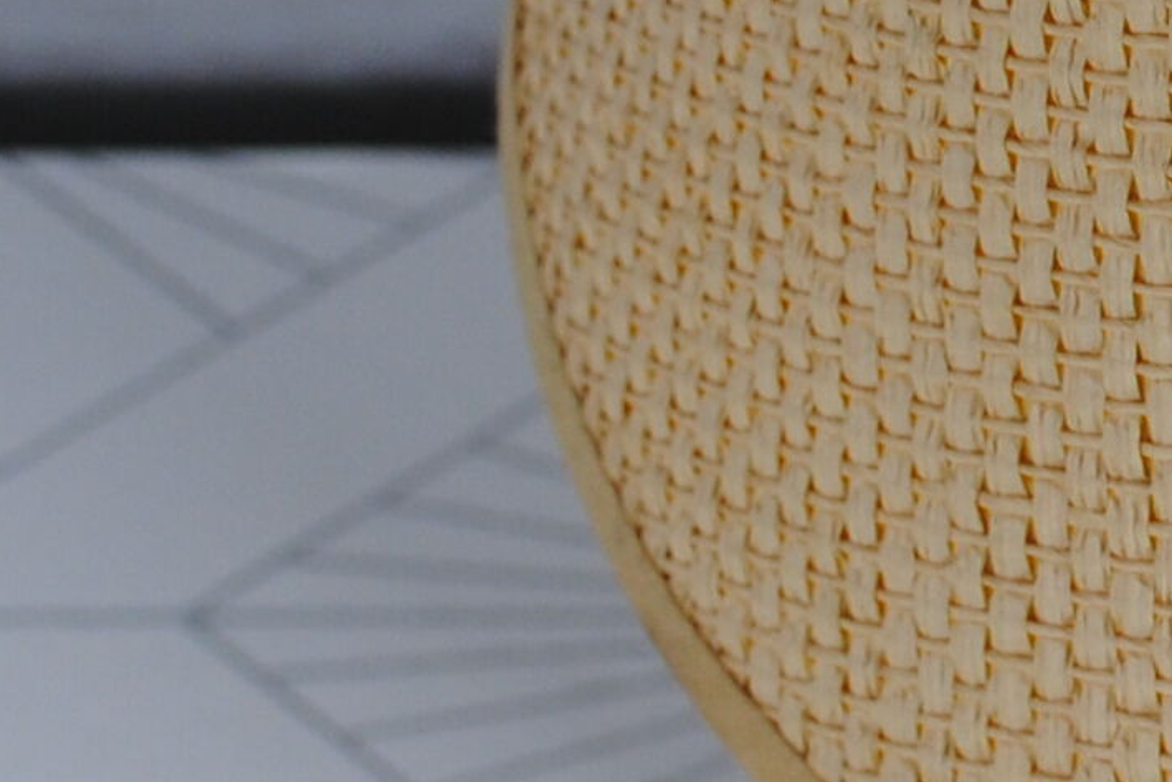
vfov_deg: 5.6
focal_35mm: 246
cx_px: 1817
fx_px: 8010
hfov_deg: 8.2
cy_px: -21
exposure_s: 1/125
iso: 140
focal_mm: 30
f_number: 5.6
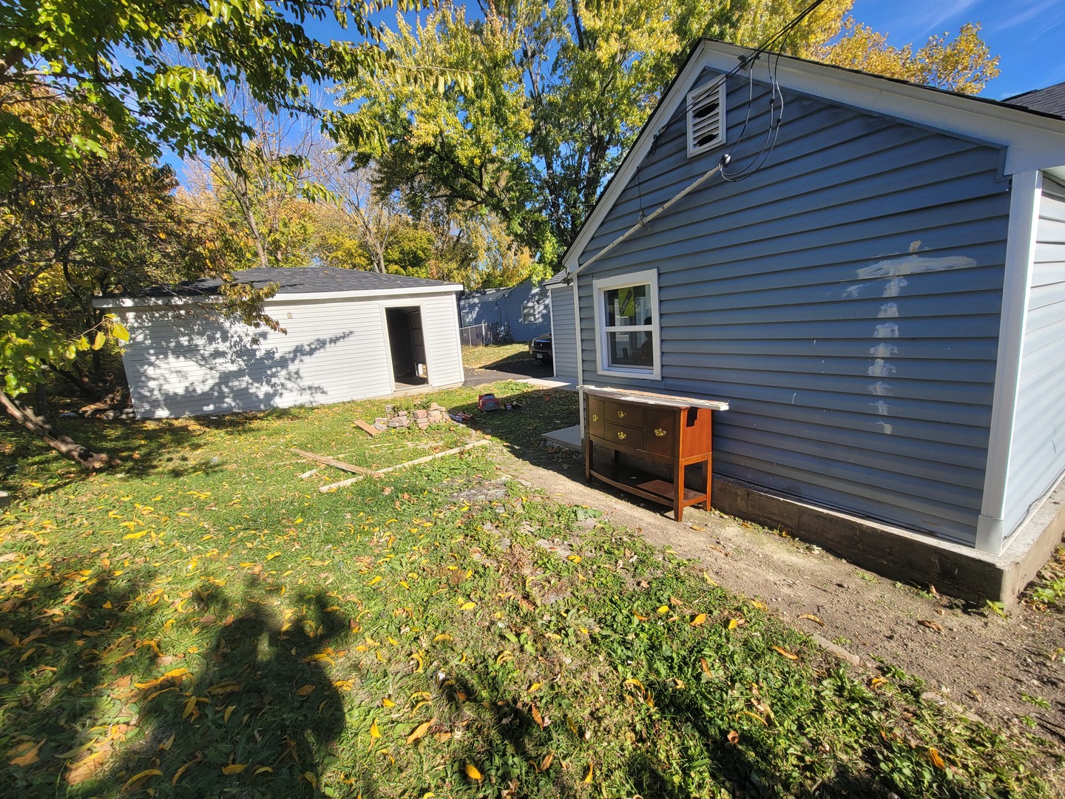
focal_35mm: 13
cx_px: 532
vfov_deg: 89.9
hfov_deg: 106.2
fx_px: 400
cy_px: 400
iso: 64
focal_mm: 2.2
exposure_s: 1/1325
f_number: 2.2
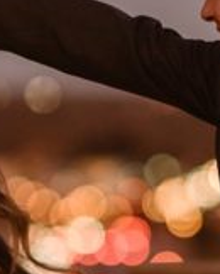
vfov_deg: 3.8
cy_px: 254
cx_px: 68
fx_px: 4086
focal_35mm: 503
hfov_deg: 3.1
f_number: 1.8
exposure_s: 1/250
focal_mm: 85
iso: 250
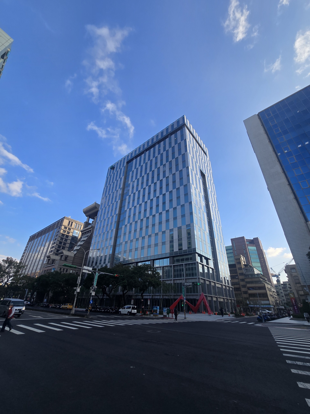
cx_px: 155
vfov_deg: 106.2
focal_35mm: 13
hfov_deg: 89.9
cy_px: 207
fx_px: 155
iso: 50
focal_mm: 2.2
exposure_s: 1/1030
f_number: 2.2
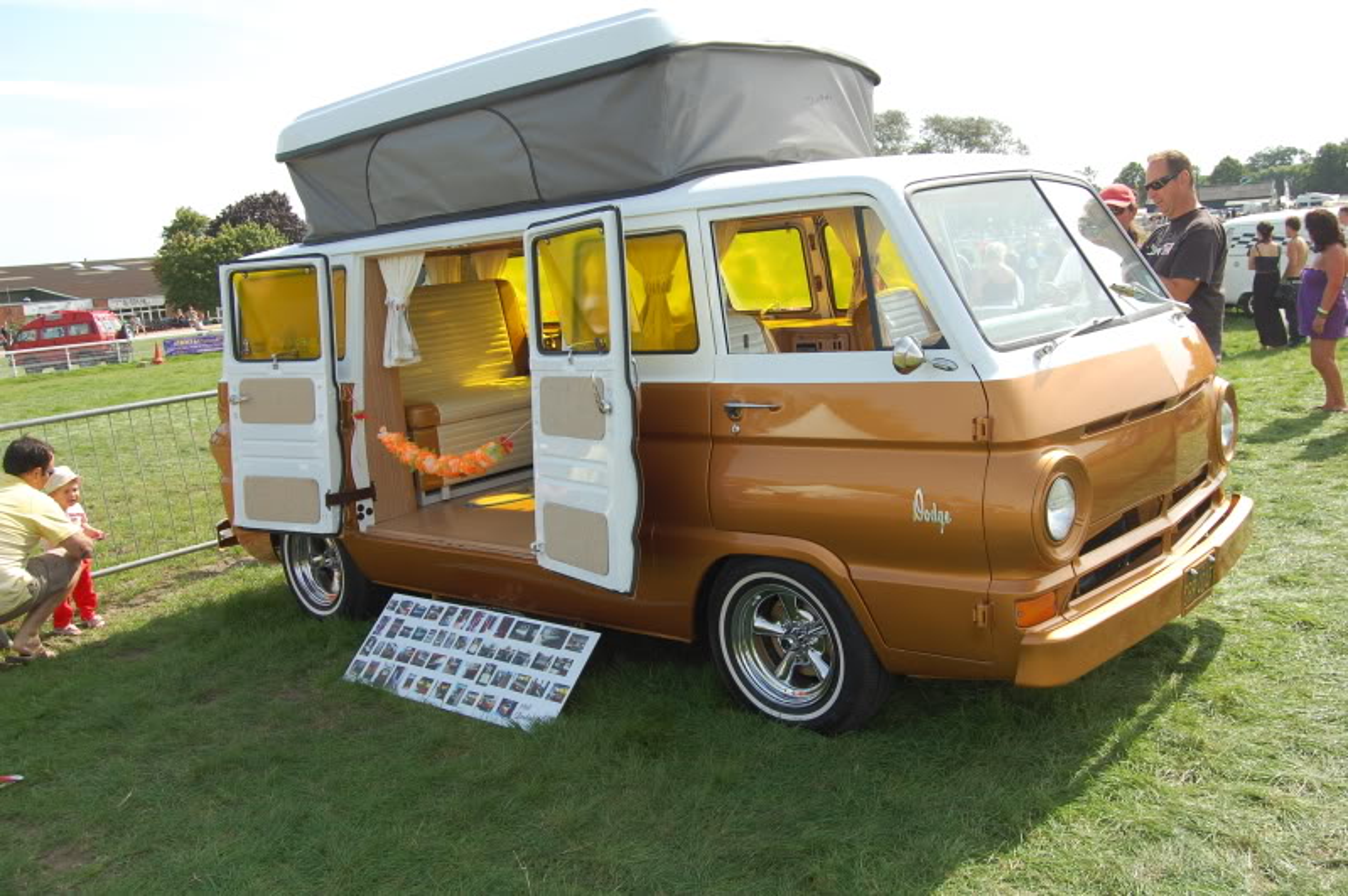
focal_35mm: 30
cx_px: 674
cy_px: 448
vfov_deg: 43.5
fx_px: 1122
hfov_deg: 62.0
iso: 200
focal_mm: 20
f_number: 8
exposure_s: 1/200
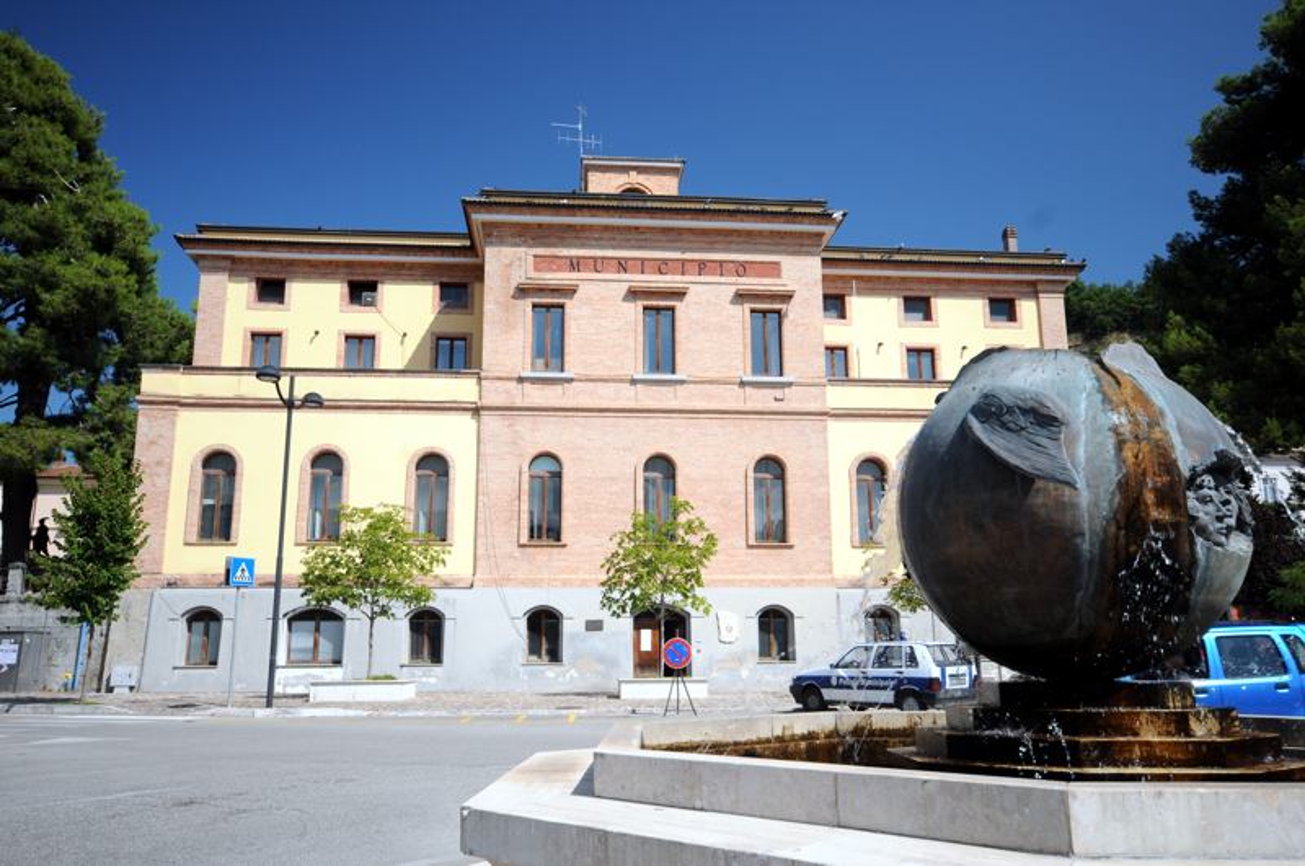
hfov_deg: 62.0
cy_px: 433
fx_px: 1086
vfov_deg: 43.5
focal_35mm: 30
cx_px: 652
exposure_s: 1/250
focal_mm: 20
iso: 200
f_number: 8
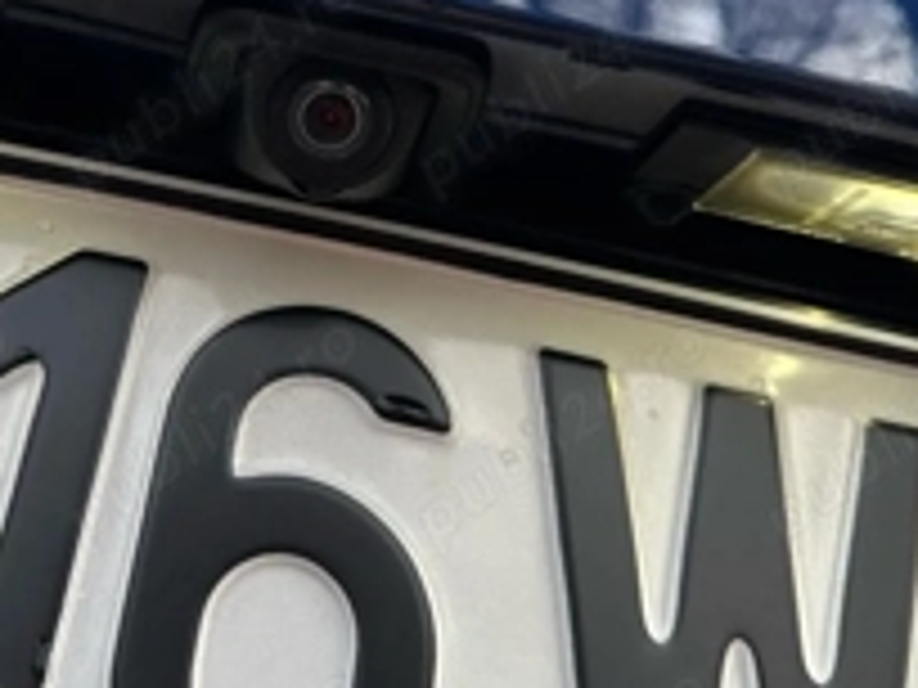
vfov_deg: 30.1
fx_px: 1246
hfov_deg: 39.9
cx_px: 302
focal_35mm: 47
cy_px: 135
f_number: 1.78
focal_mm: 6.86
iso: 64
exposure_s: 1/121
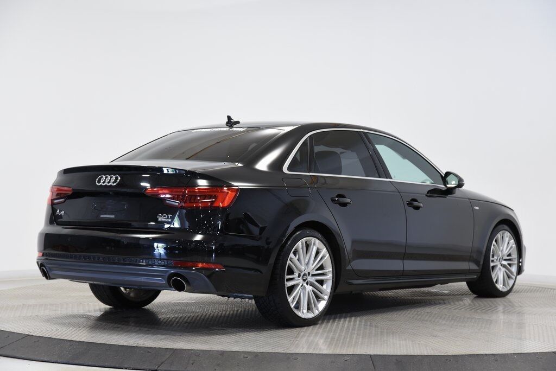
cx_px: 278
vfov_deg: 20.6
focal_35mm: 66
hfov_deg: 30.5
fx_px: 1020
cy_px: 186
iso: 1600
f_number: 4.5
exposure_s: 1/80
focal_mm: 66
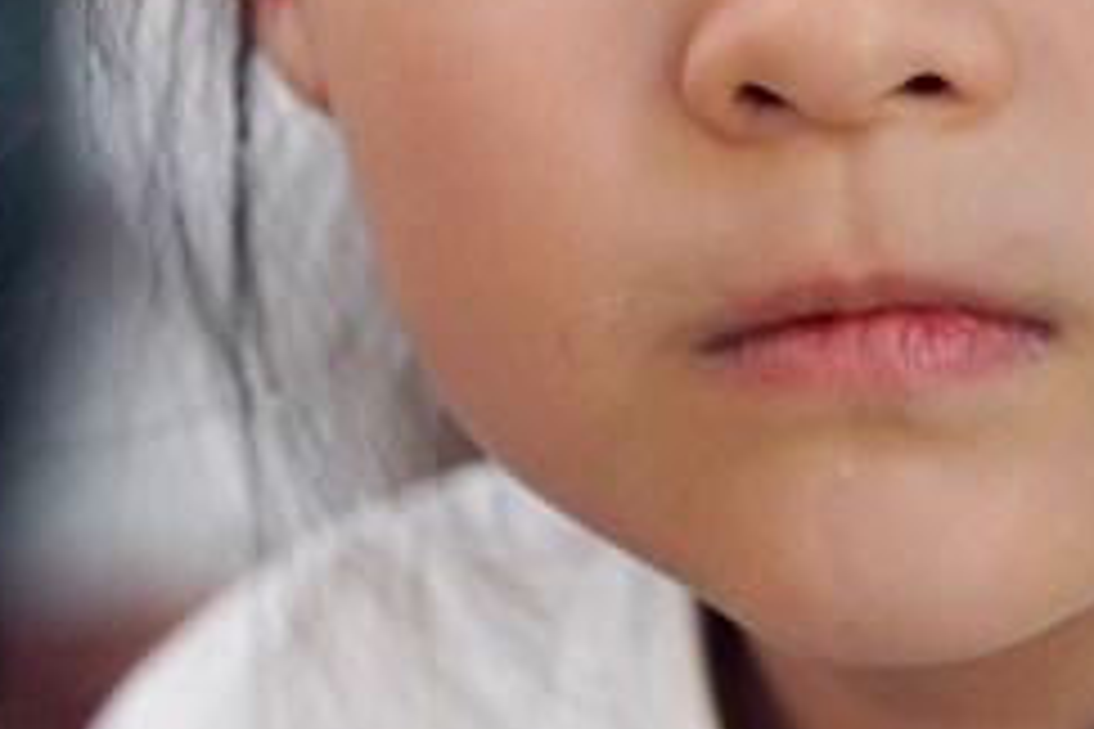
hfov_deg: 3.5
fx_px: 17989
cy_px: -369
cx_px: 626
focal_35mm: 592
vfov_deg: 2.3
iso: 1600
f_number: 4
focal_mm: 160
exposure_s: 1/200
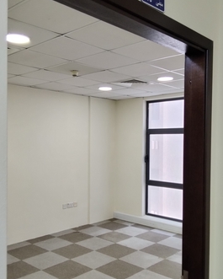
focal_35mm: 35
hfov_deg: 42.2
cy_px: 149
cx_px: 112
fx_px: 289
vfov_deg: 51.5
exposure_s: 1/100
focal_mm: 2.78
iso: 189
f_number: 2
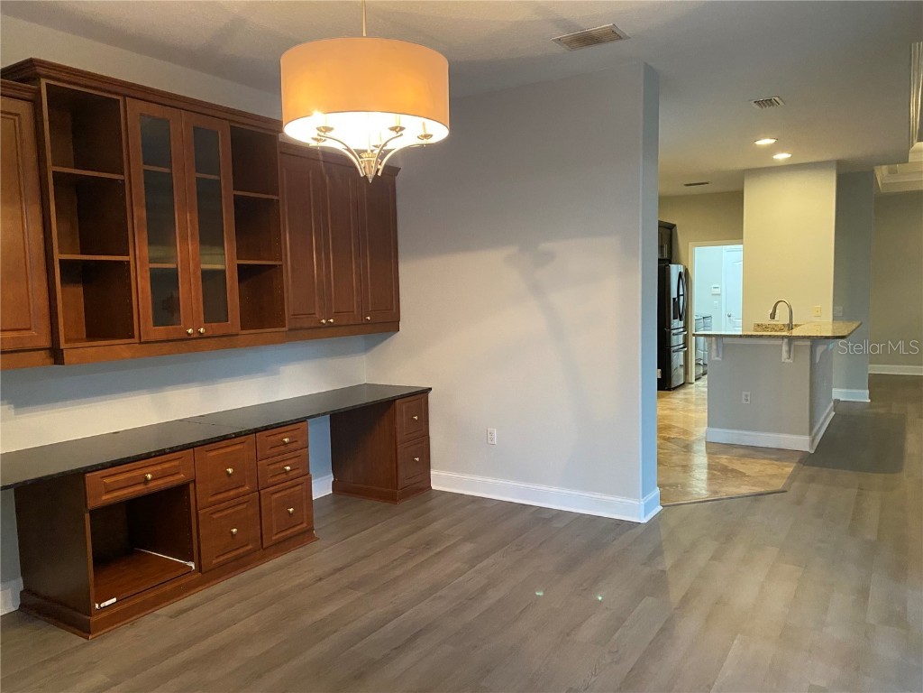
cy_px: 346
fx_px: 693
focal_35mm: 26
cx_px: 462
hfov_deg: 67.3
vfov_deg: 53.1
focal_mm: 4.25
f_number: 1.8
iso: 500
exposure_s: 1/60
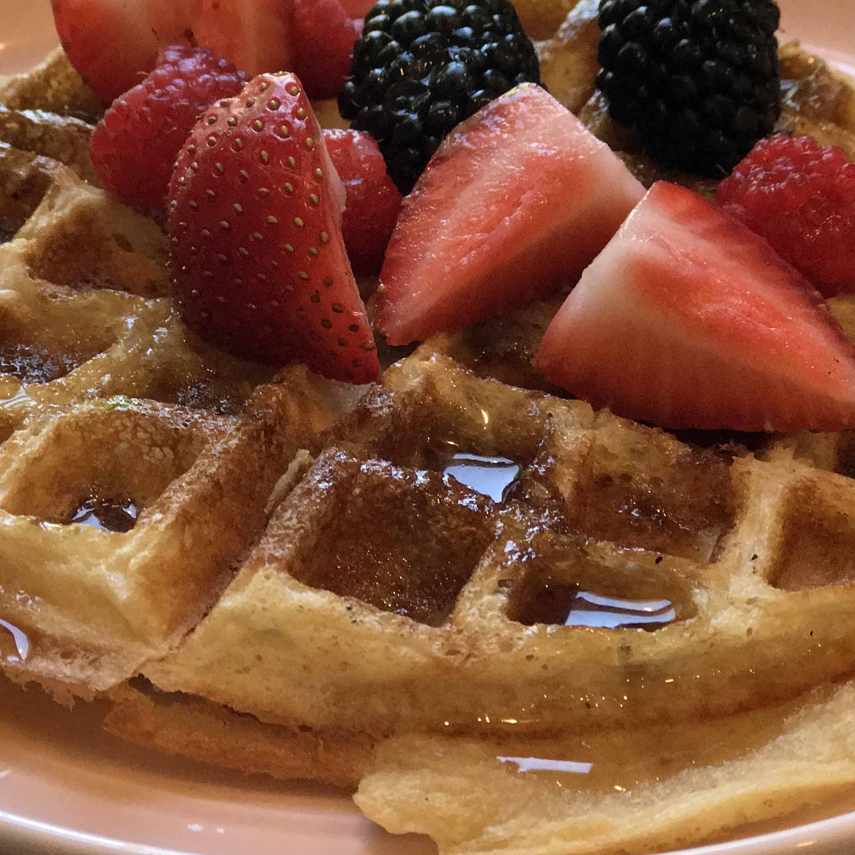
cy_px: 457
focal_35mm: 95
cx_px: 431
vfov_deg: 18.3
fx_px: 2655
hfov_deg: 18.3
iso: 160
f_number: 2.8
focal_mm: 6.6
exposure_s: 1/60
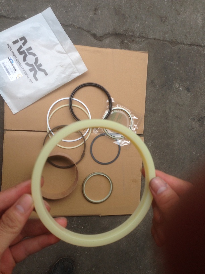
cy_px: 137
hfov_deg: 42.9
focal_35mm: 33
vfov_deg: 55.4
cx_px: 102
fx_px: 261
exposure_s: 1/24
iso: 50
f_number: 2.4
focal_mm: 4.12
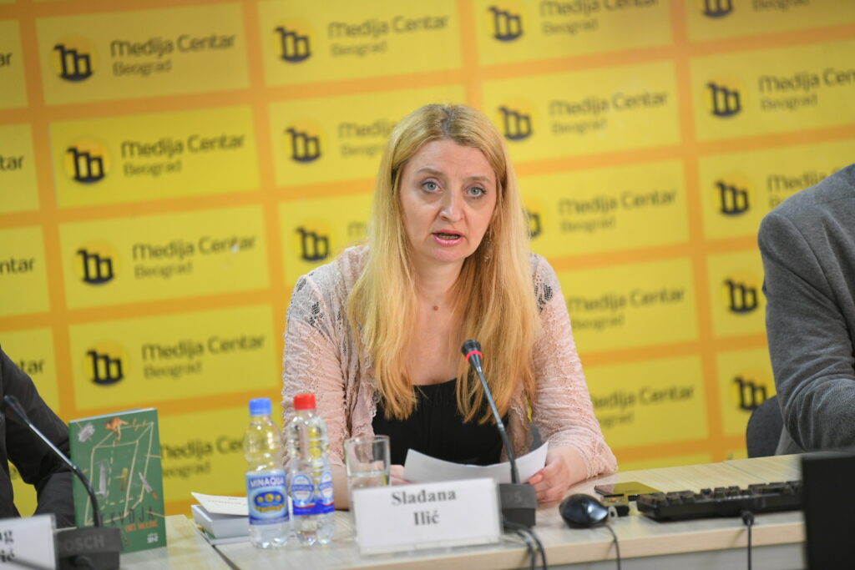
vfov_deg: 6.9
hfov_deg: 10.3
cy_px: 285
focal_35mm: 200
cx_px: 428
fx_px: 4750
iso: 1600
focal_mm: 200
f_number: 2.8
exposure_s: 1/160
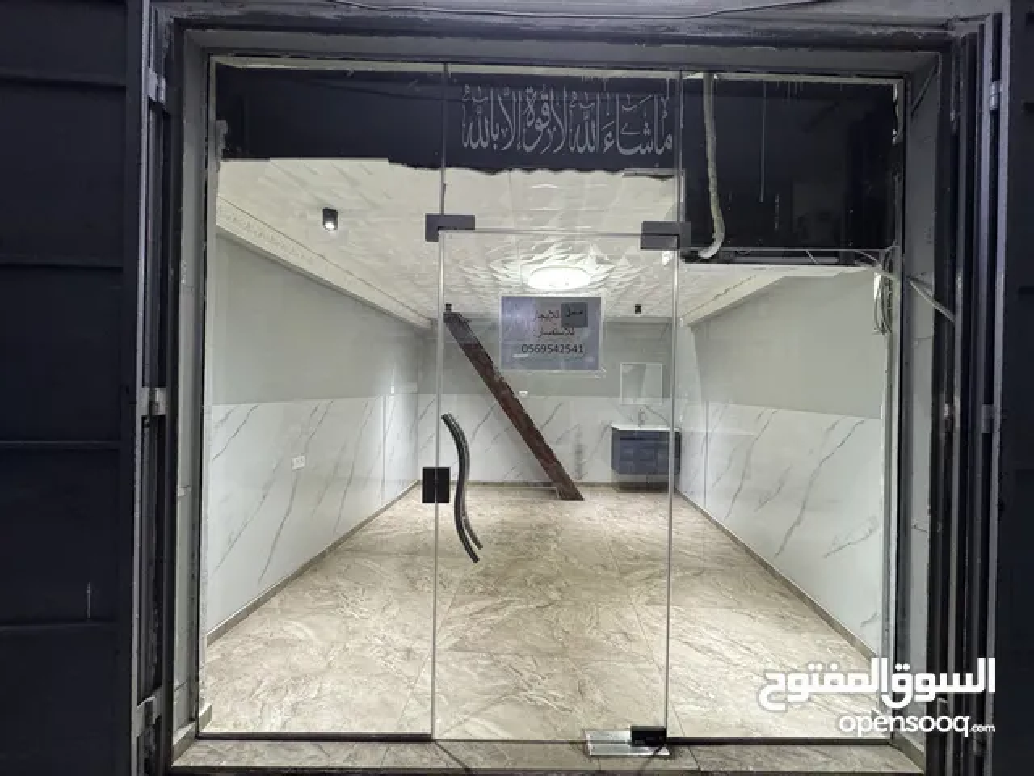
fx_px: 418
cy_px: 388
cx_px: 517
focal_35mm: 14
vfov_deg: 85.7
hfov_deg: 102.1
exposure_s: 1/50
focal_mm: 2.22
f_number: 2.2
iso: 250
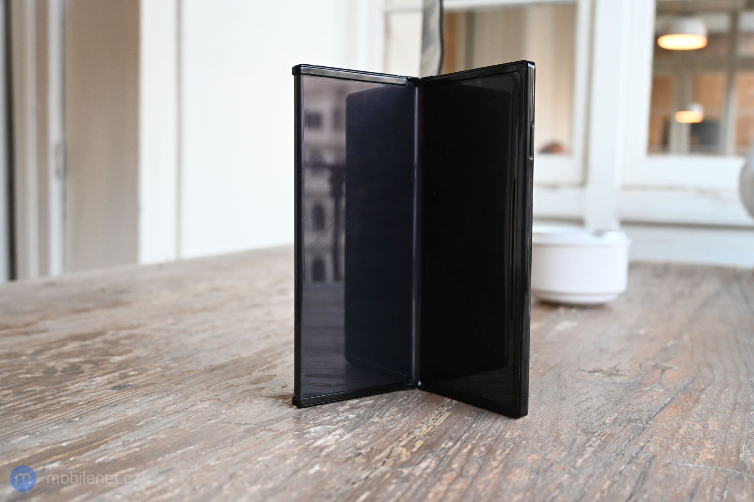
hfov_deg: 53.1
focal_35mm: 36
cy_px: 251
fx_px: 754
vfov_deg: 36.9
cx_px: 377
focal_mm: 24
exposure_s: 1/125
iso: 1600
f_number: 4.2
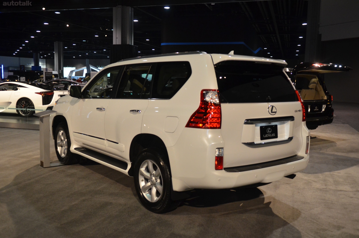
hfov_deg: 55.2
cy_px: 119
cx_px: 180
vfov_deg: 38.2
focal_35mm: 34
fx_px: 343
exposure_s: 1/160
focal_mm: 23
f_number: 2.8
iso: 1600
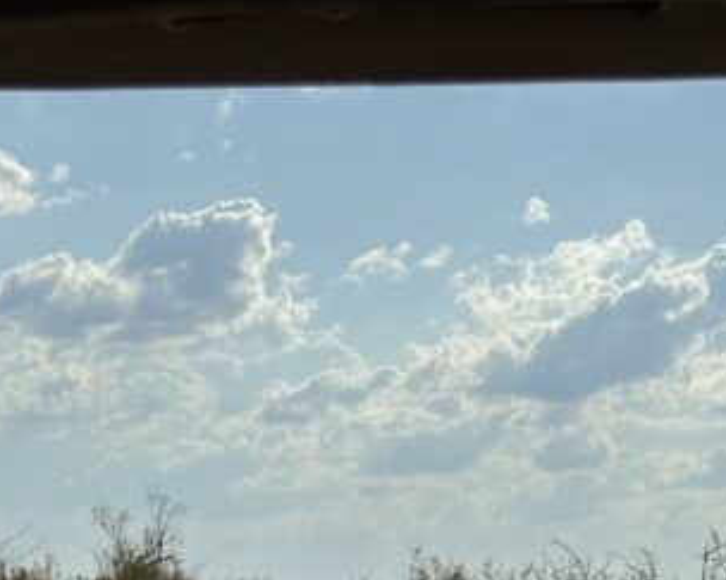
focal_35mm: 158
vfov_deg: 9.6
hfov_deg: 12.0
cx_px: 779
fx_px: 3394
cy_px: 716
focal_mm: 6.76
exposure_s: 1/15385
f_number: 1.78
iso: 80
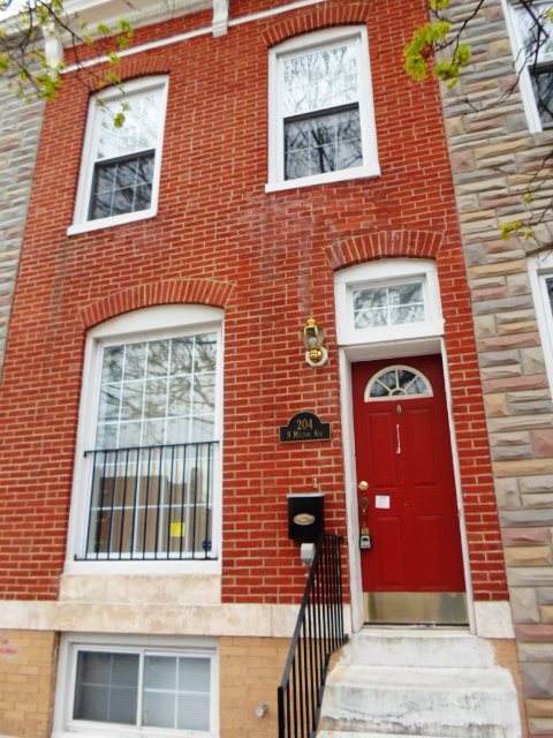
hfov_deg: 54.9
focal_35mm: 25
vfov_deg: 69.4
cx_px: 276
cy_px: 369
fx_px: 533
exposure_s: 1/750
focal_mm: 4.5
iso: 80
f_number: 2.5
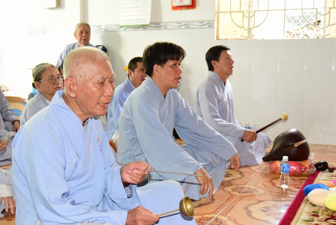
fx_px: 430
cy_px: 112
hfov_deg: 42.7
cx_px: 168
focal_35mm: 46
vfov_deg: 29.3
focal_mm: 46
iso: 8000
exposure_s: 1/80
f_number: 8
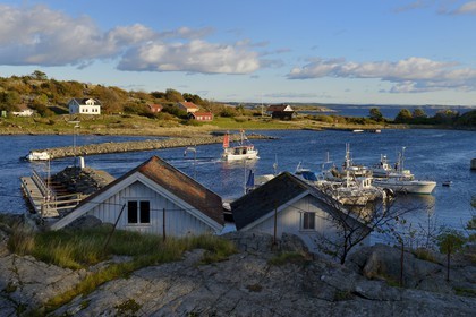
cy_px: 158
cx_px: 238
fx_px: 635
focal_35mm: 48
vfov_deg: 28.1
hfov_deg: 41.1
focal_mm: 48
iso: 200
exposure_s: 1/250
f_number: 9
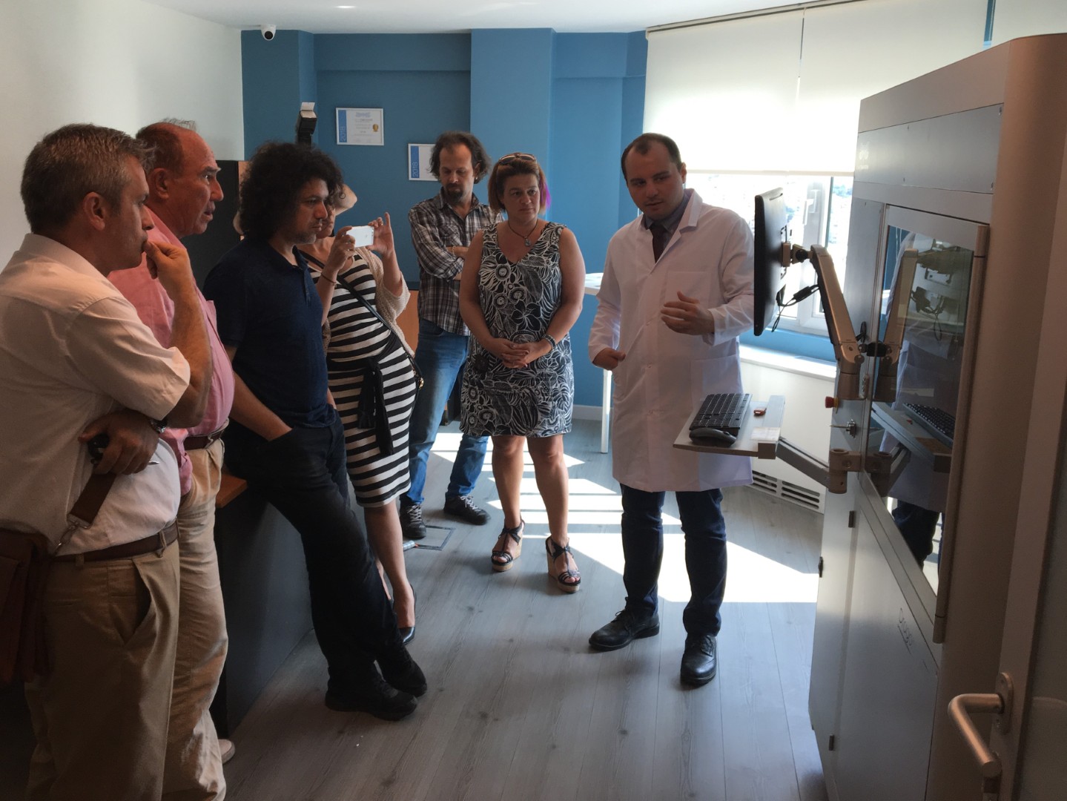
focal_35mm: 29
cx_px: 534
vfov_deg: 48.2
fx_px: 894
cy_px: 400
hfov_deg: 61.6
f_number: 2.2
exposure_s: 1/100
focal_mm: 4.15
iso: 40
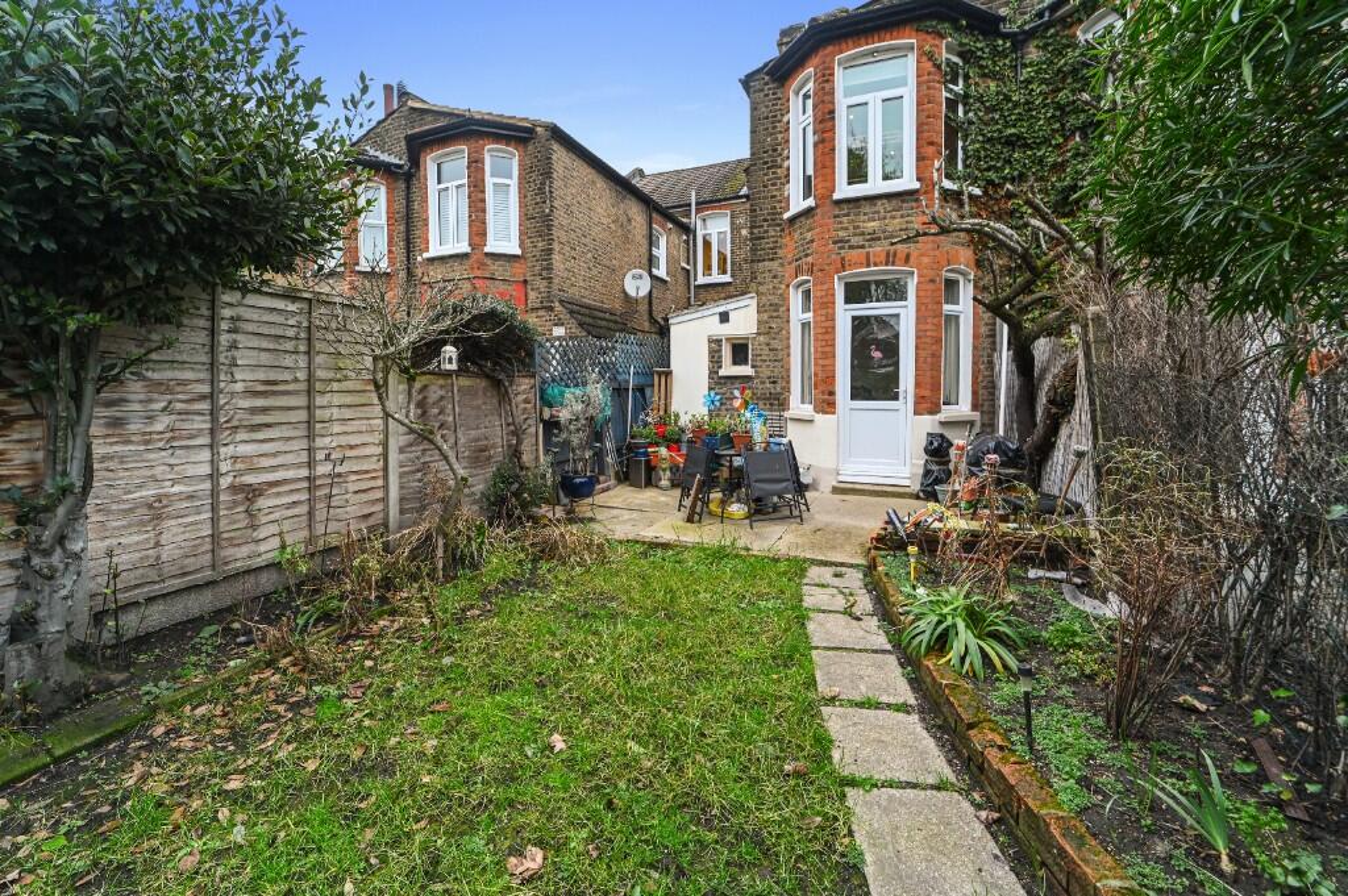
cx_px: 674
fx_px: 524
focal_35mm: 14
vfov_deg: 81.1
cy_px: 448
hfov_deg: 104.3
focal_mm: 14
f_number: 8
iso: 500
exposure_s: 1/40
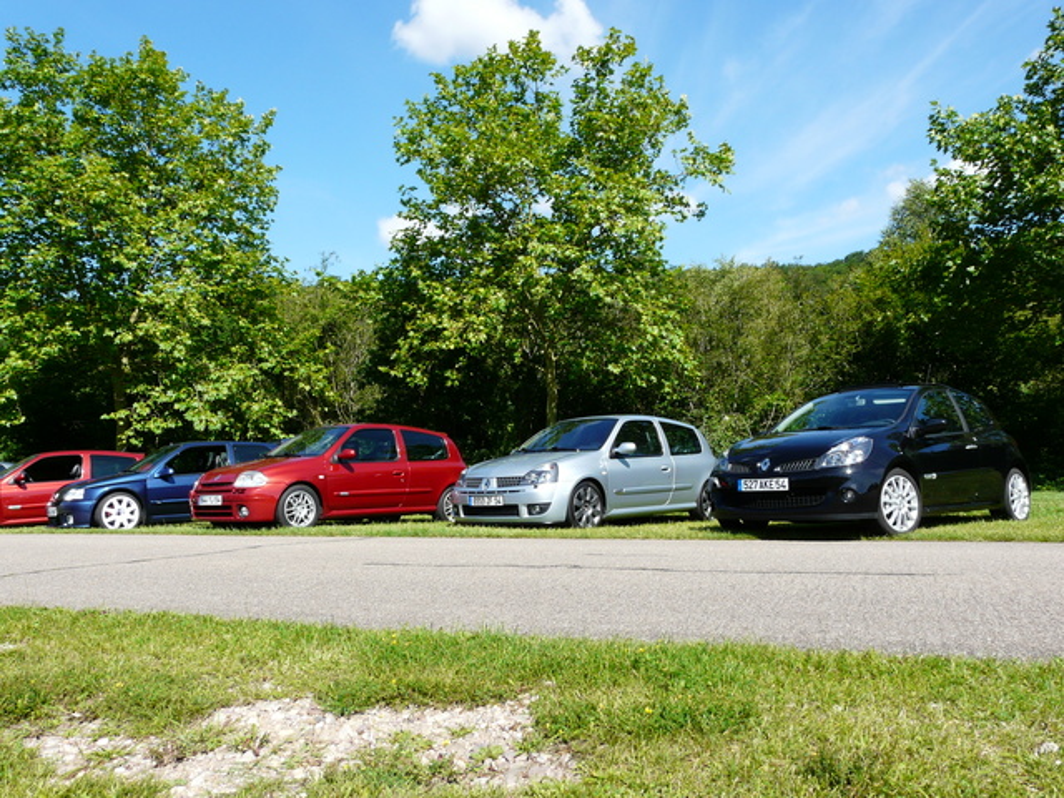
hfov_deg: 61.7
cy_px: 399
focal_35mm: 29
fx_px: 891
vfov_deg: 48.2
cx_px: 532
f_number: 5.6
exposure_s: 1/320
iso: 100
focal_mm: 4.7
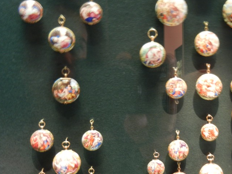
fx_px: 322
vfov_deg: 30.2
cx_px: 177
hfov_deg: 38.5
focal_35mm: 48
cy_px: 102
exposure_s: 1/1.6
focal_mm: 5.4
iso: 200
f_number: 3.5
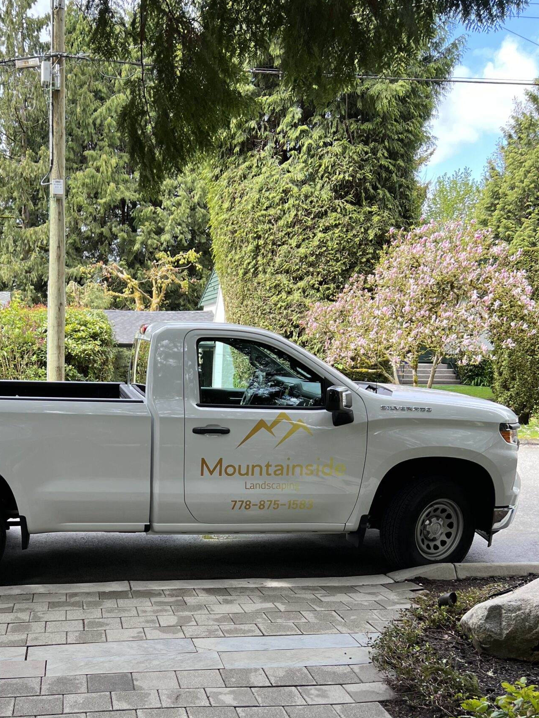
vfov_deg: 46.4
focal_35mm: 39
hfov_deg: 36.1
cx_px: 146
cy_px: 528
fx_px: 810
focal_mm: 5.7
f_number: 1.5
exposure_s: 1/402
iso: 50
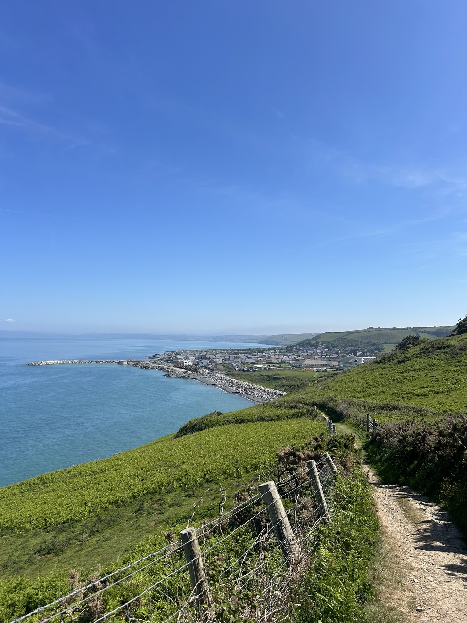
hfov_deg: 53.1
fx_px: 468
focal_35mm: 26
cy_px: 312
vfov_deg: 67.3
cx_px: 234
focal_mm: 5.7
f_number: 1.5
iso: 50
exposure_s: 1/5076
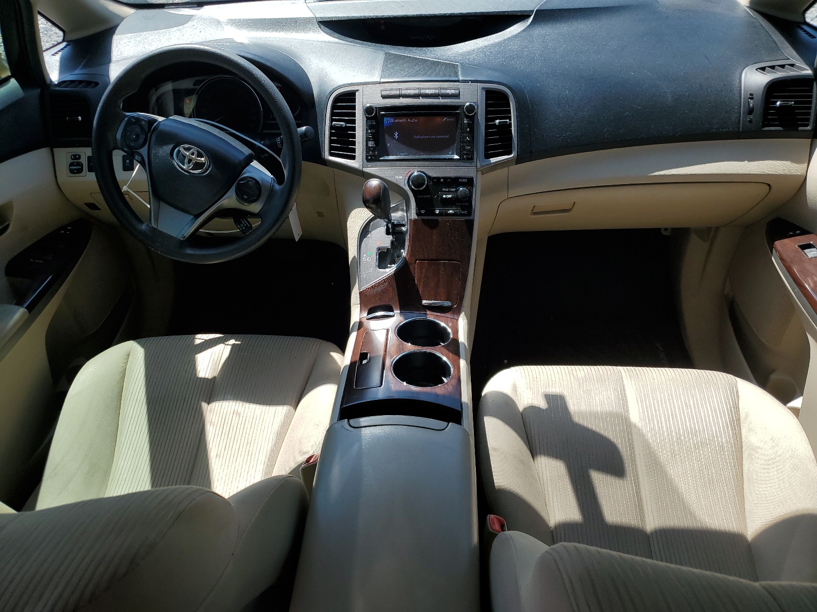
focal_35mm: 26
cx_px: 408
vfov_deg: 53.1
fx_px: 614
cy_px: 306
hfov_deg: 67.3
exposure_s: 1/1250
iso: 50
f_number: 1.5
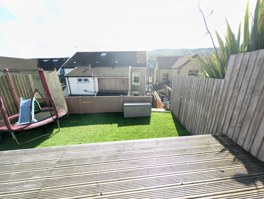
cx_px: 132
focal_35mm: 12
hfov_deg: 110.5
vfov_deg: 94.6
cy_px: 100
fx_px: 92
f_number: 1.95
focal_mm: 2.23
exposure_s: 1/333
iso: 41
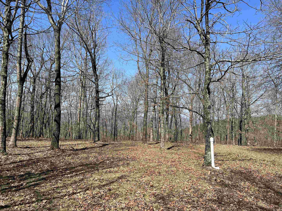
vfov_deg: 53.1
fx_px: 212
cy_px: 106
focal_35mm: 26
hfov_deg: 67.3
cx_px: 141
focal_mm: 5.7
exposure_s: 1/2994
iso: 50
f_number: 1.5
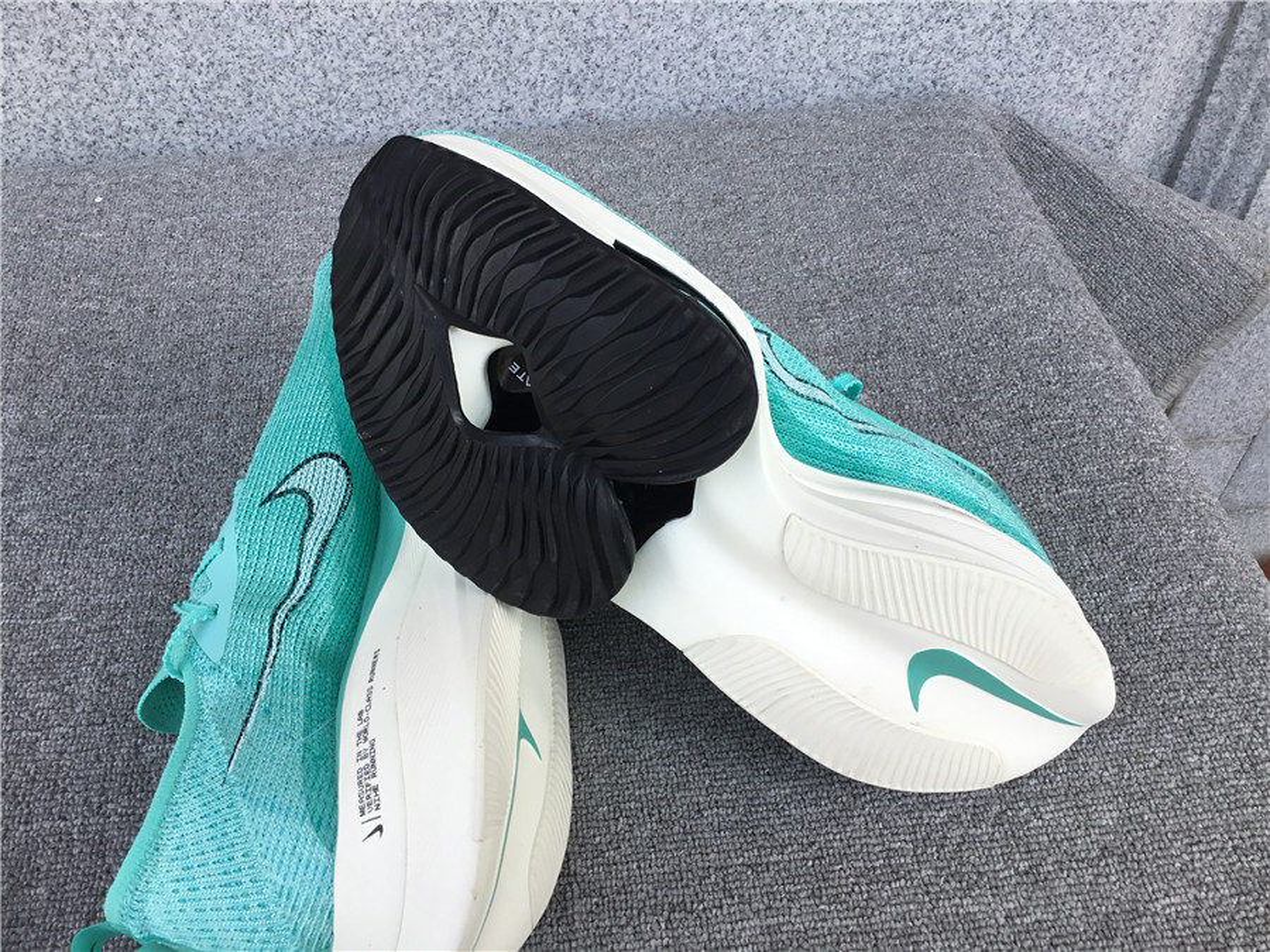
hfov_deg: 58.4
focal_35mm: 31
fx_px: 1137
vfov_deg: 45.4
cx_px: 635
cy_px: 476
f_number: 2.4
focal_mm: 3.3
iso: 25
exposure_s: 1/319
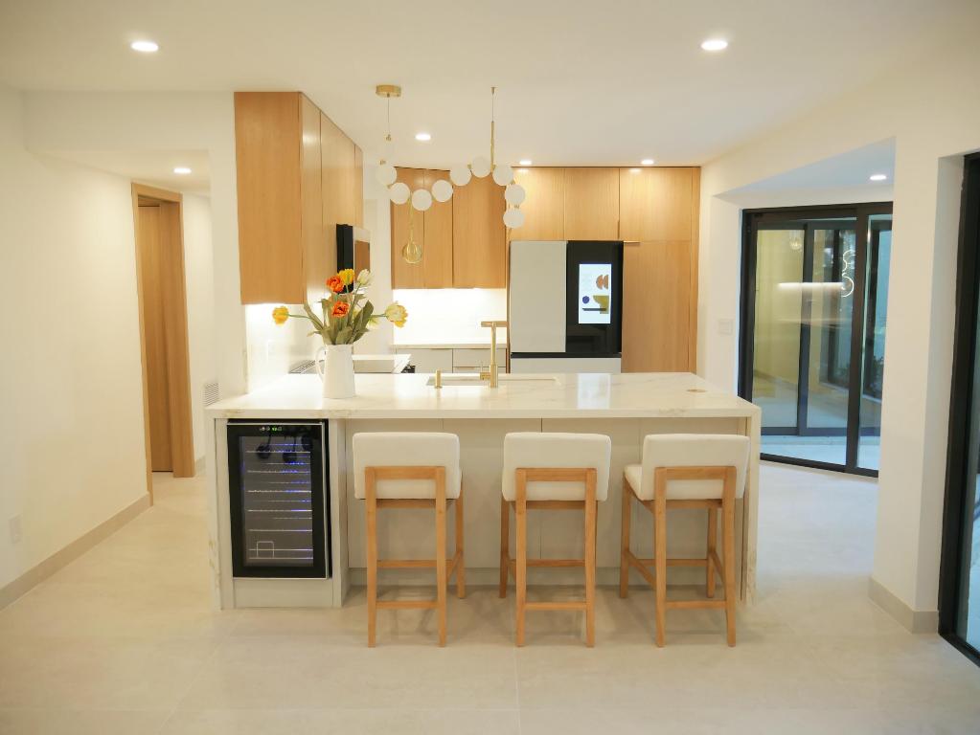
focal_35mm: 28
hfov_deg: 63.4
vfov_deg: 49.8
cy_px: 368
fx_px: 793
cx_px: 490
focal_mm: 14
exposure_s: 1/80
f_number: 3.5
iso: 200
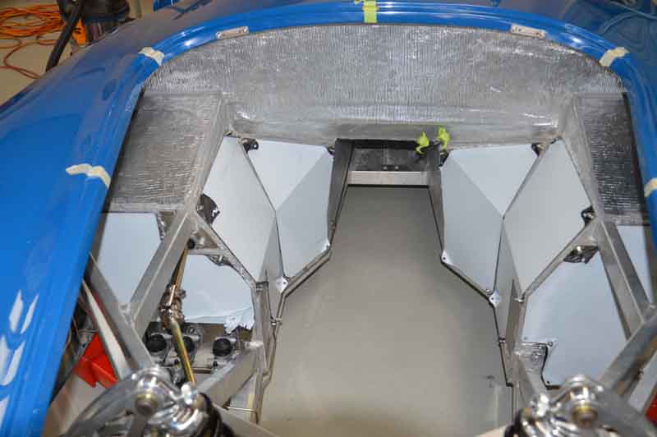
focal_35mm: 38
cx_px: 328
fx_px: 684
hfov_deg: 51.3
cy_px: 218
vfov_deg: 35.4
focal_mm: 25
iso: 560
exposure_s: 1/60
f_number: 4
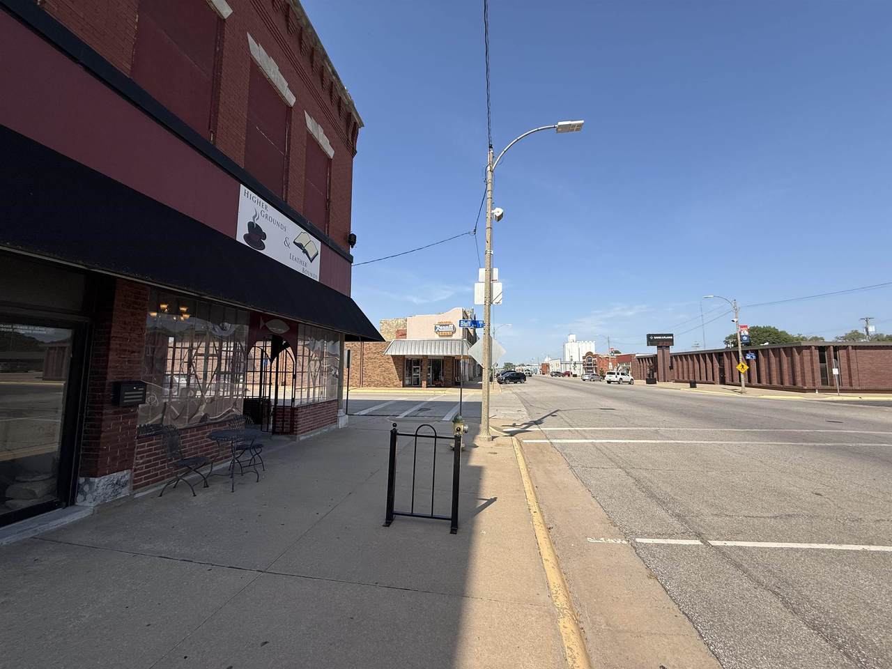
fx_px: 361
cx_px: 446
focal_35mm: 14
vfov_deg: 85.7
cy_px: 334
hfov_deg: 102.1
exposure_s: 1/2237
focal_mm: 2.22
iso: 50
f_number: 2.2
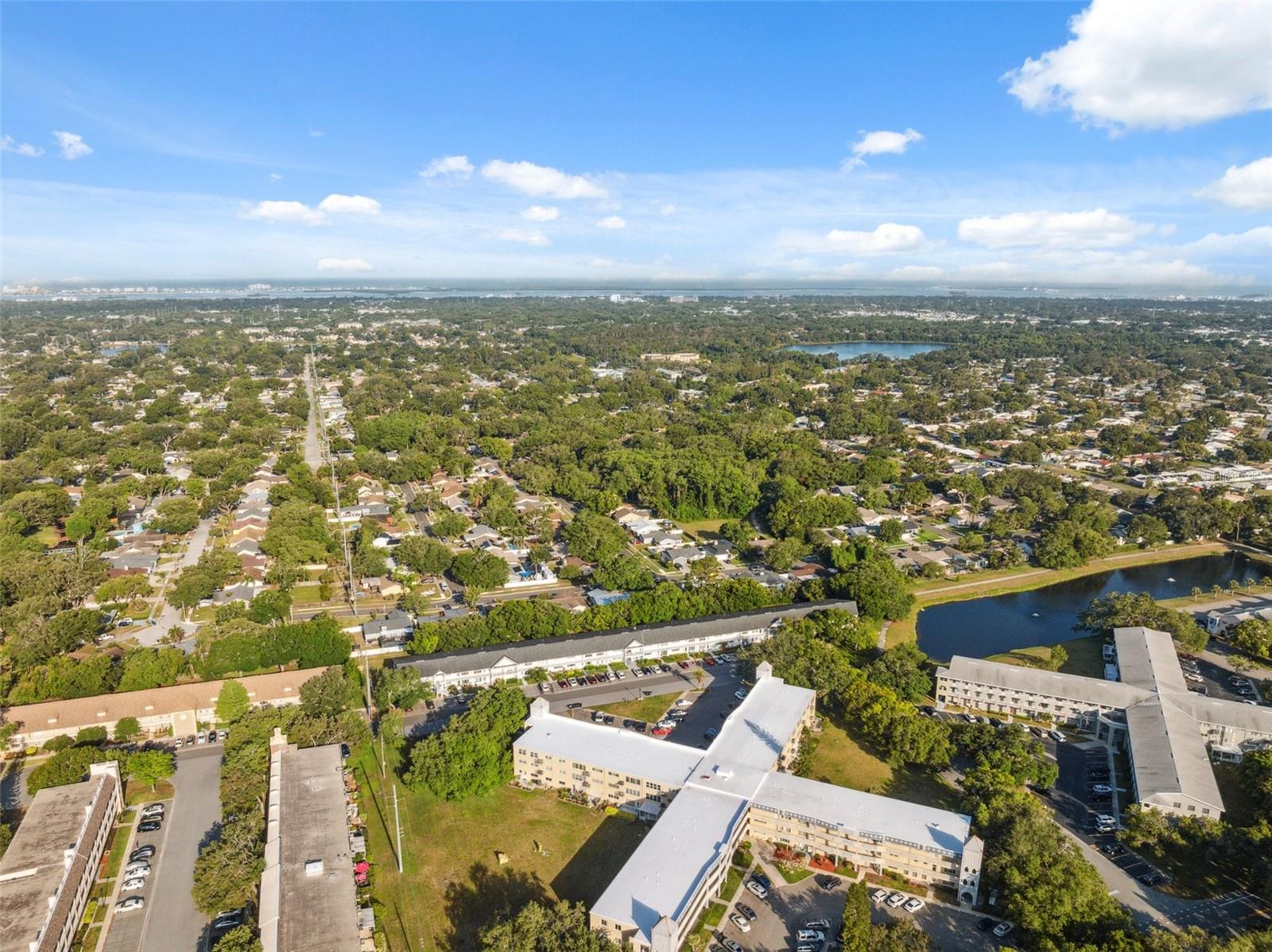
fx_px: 881
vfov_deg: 56.7
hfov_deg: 71.6
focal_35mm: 24
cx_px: 636
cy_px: 476
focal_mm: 12.3
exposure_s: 1/1000
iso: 400
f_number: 8
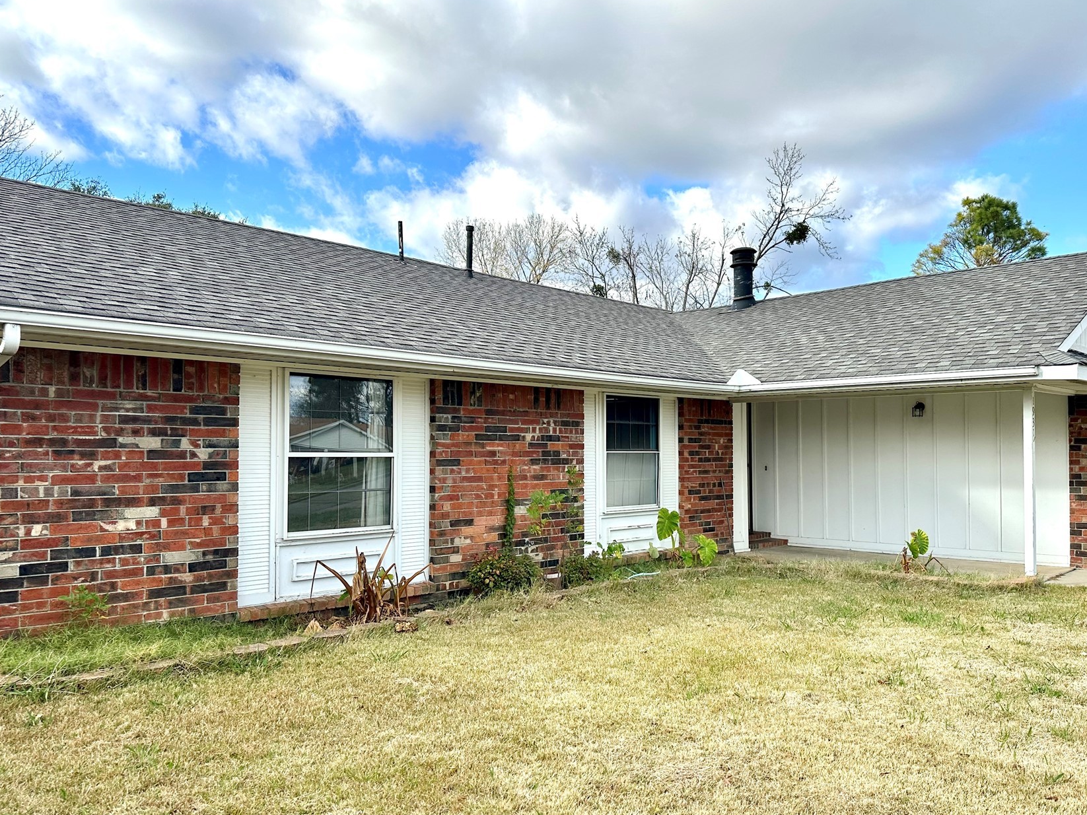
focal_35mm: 28
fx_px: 879
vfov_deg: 49.7
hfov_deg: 63.3
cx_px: 608
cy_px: 445
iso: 80
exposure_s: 1/2353
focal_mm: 6.86
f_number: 1.78
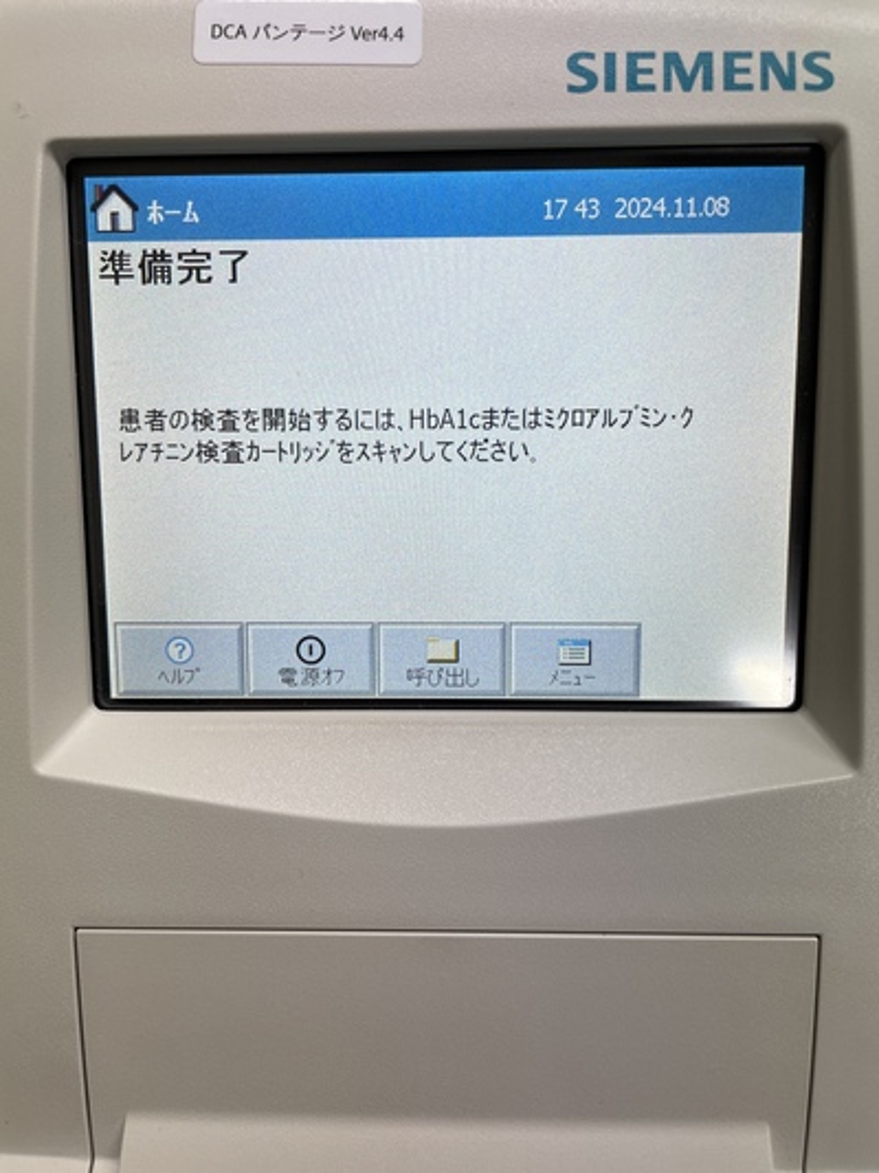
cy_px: 586
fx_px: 881
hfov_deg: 53.0
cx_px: 440
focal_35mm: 26
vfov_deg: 67.3
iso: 32
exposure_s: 1/130
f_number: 1.6
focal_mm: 4.2
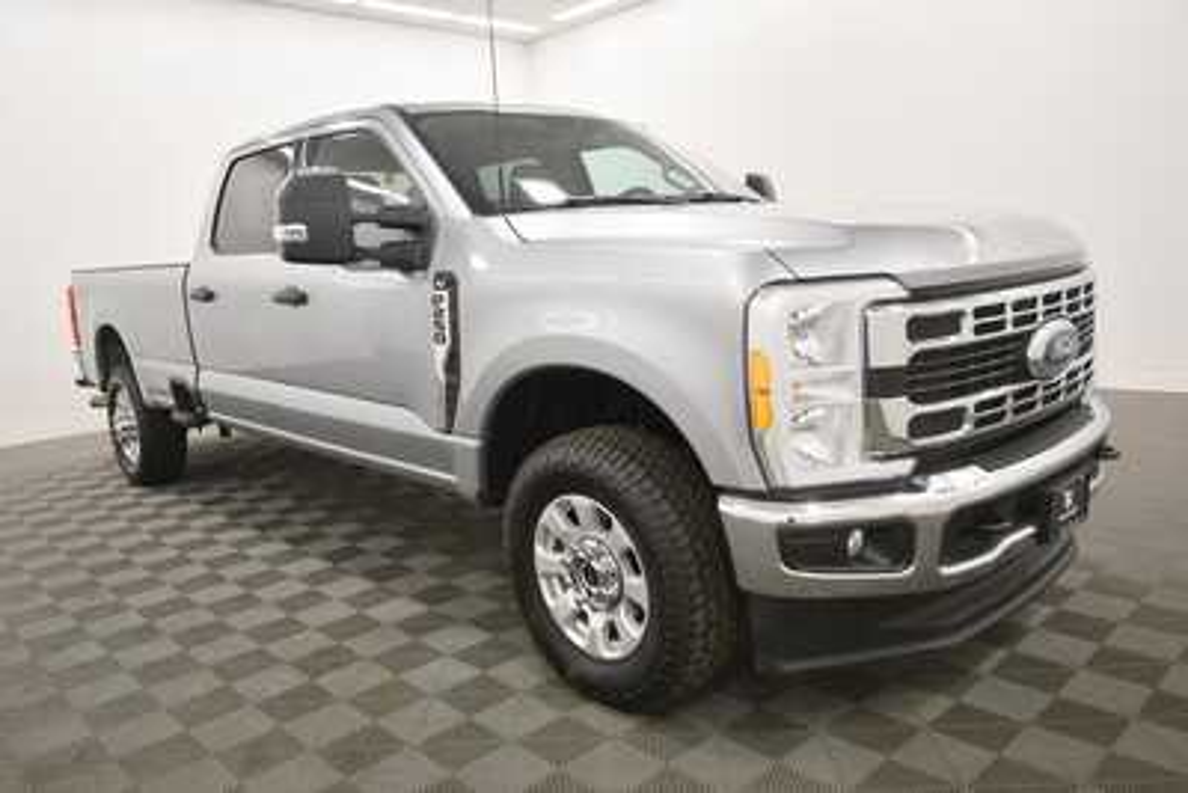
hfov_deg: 67.4
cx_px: 594
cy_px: 396
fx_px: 891
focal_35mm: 27
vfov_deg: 48.0
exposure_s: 1/125
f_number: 5.3
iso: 900
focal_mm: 18
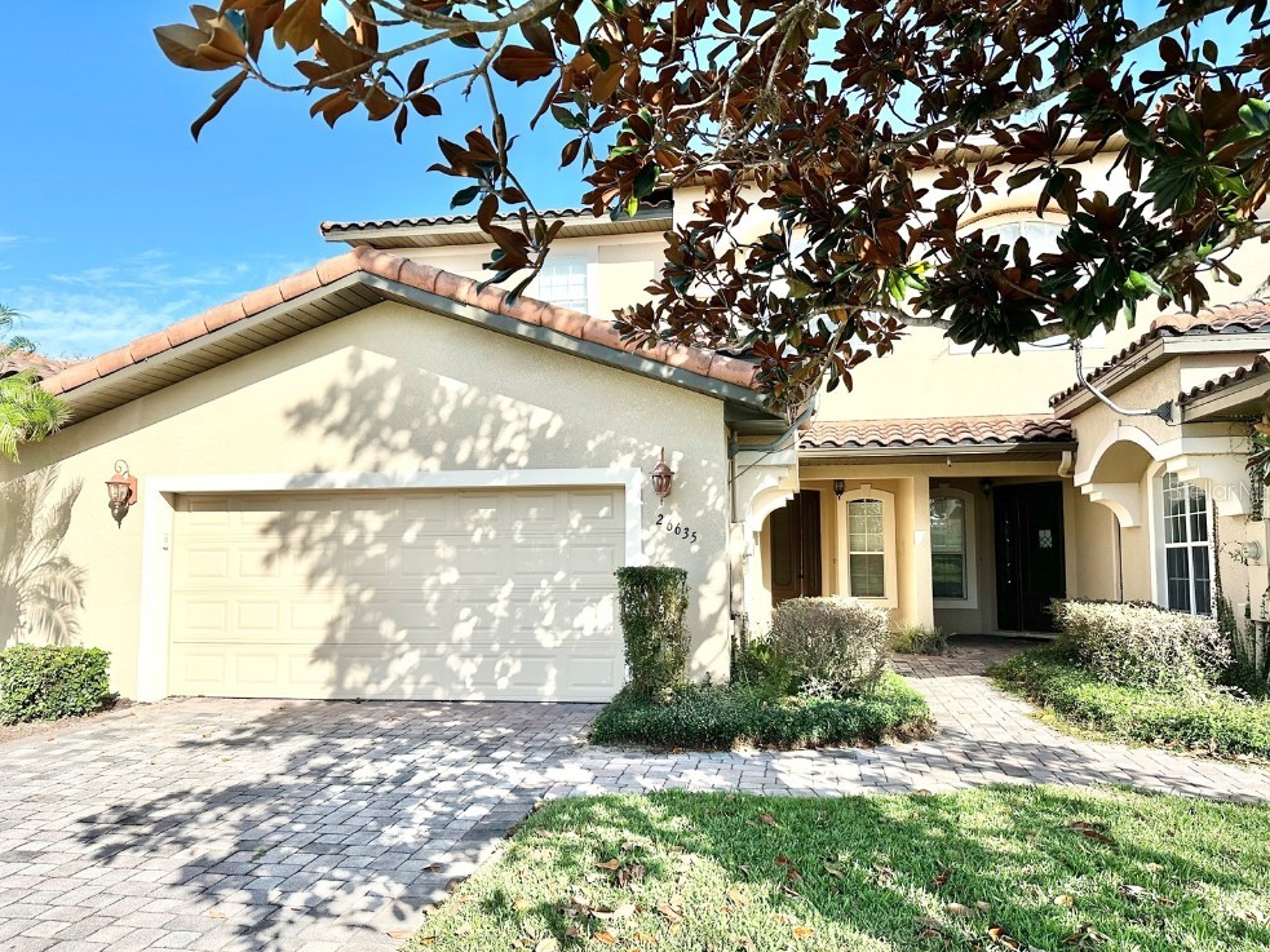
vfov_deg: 54.9
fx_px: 917
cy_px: 490
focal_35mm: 25
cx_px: 628
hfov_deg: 69.4
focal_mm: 6.86
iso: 80
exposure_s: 1/3472
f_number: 1.78
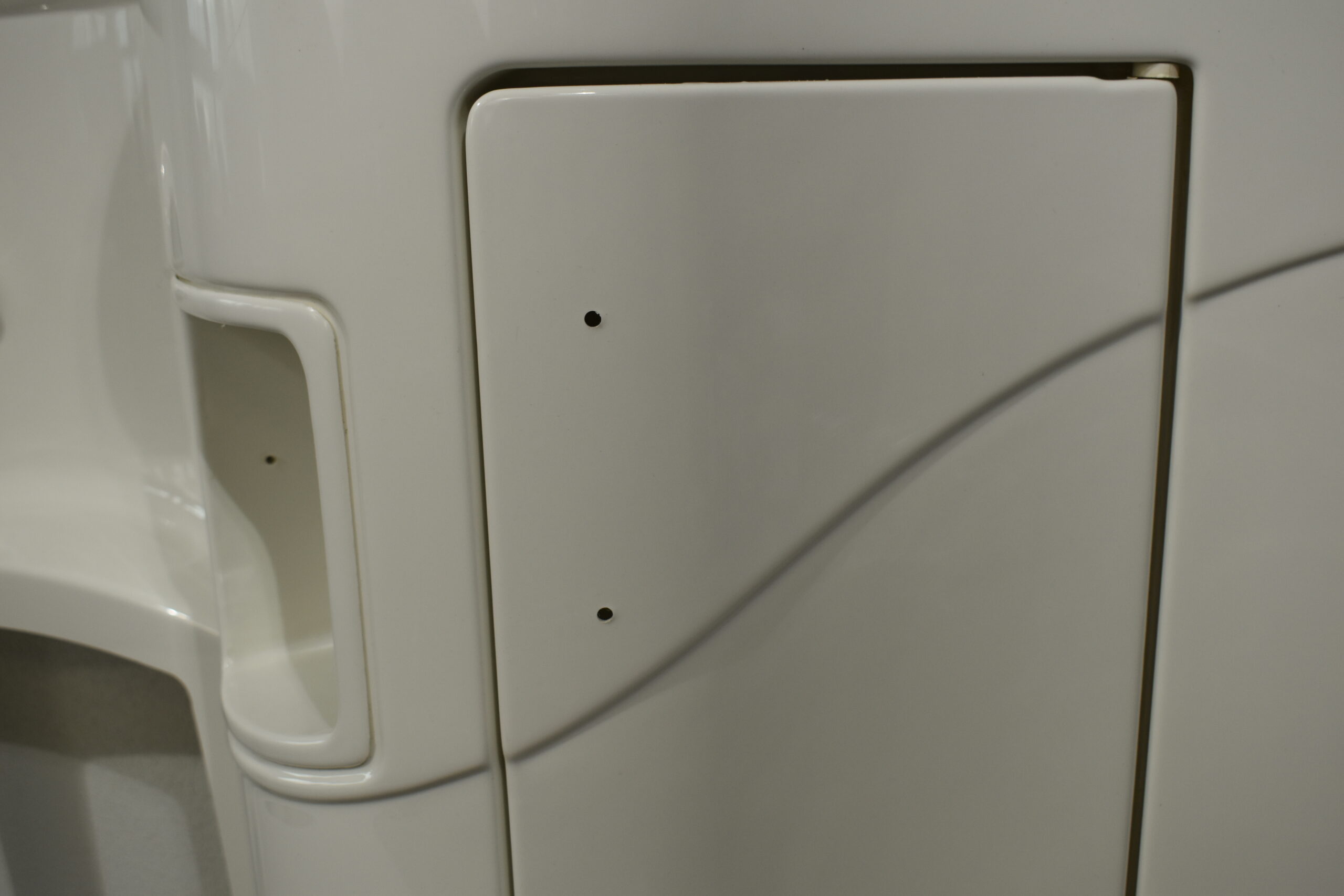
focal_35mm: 36
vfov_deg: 36.9
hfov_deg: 53.1
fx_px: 1344
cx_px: 672
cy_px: 448
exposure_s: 1/250
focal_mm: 24
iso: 400
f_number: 5.6
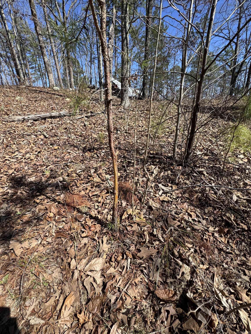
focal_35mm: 14
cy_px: 167
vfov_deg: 102.1
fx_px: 135
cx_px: 126
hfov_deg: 85.7
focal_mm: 2.22
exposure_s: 1/849
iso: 50
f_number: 2.2
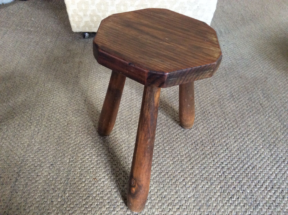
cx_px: 144
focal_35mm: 32
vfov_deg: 44.1
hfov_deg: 56.9
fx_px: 266
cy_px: 108
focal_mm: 3.3
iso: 250
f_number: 2.4
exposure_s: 1/25
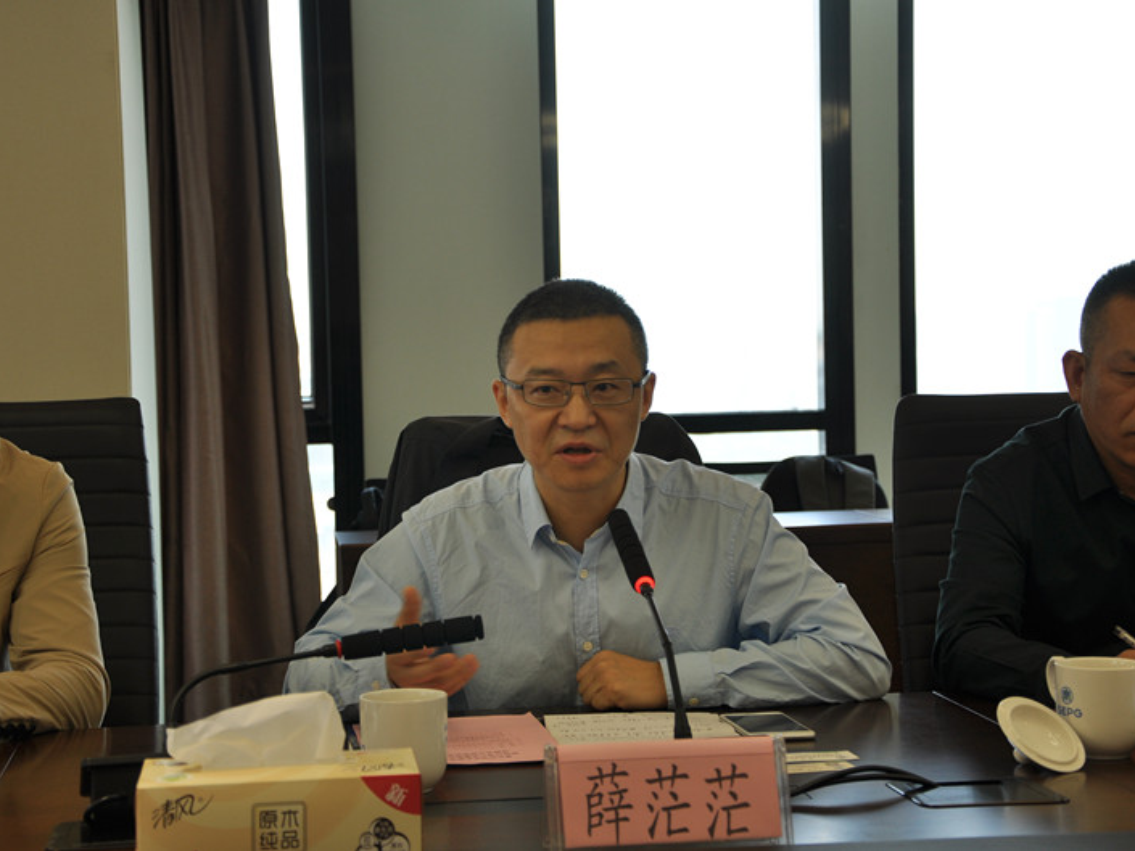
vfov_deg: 20.0
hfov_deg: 26.5
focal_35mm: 74
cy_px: 426
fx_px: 2412
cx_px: 551
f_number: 4.8
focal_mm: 45
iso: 200
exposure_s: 1/50
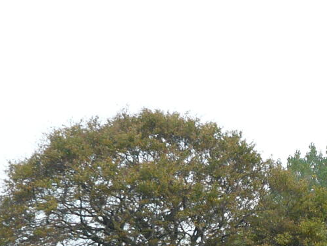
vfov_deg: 8.5
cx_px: 394
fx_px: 1616
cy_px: 352
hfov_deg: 11.3
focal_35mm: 171
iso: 100
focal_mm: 9.9
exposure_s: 1/50
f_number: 3.2
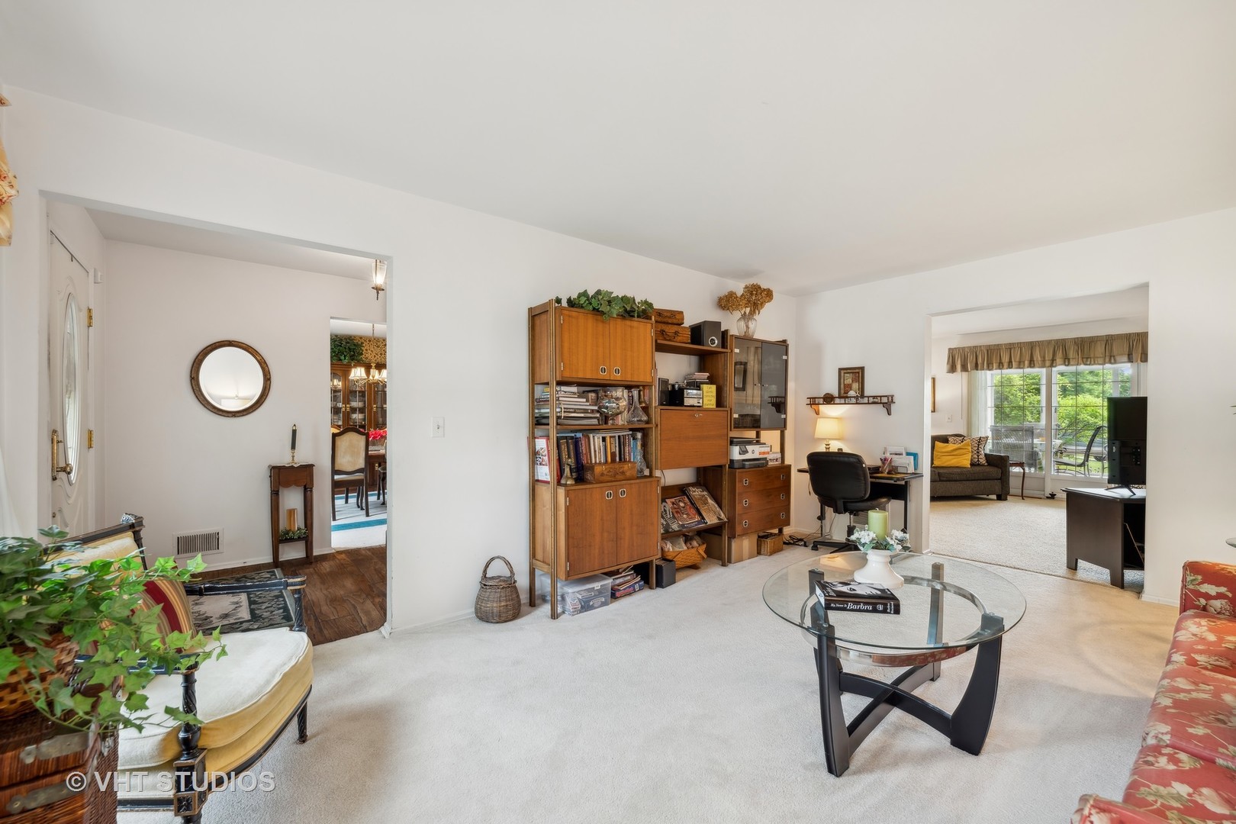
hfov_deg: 104.3
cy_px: 412
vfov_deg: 81.2
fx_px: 481
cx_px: 618
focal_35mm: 14
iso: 200
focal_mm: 14
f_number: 8
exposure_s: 1/1.67
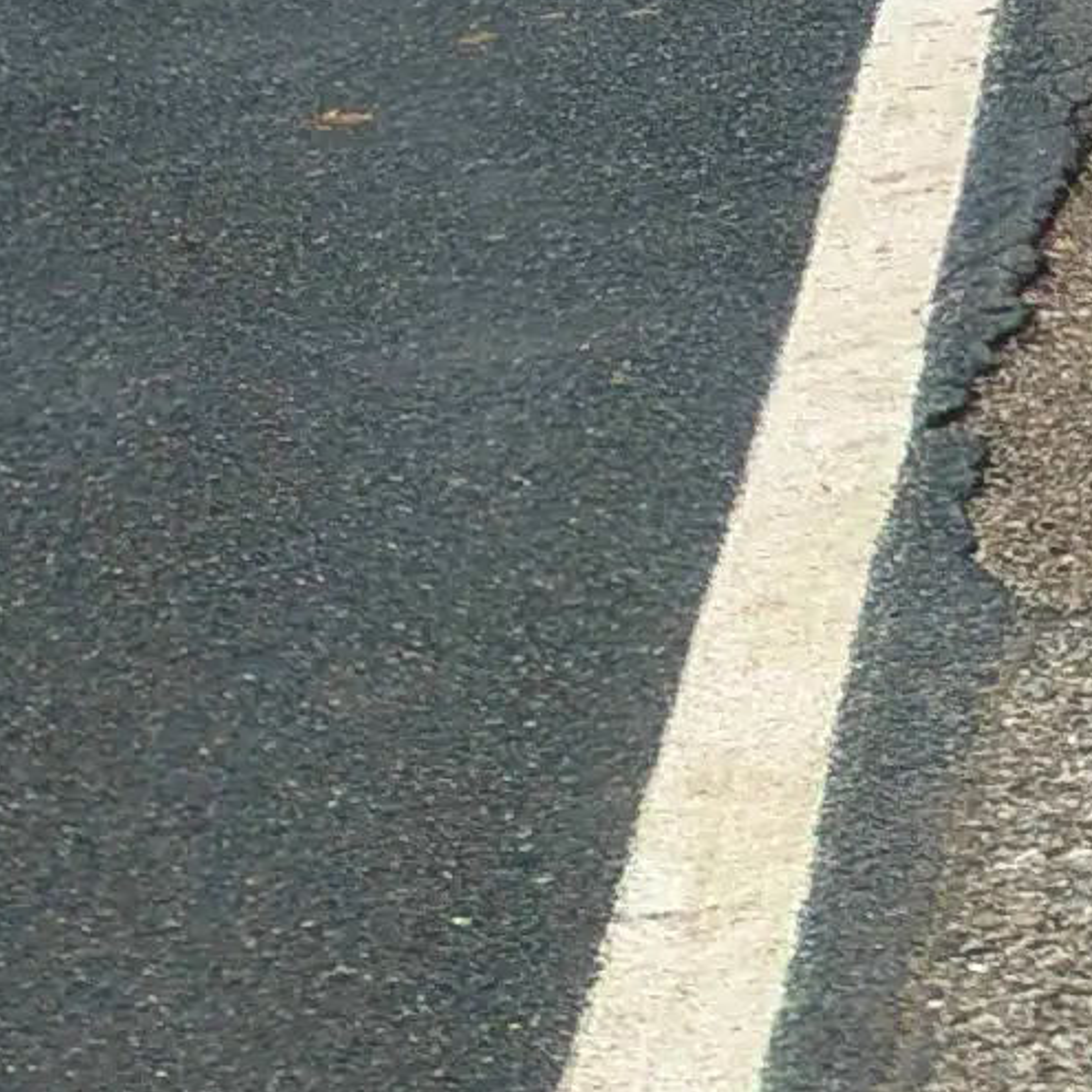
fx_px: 6246
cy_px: -2005
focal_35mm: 175
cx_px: 2994
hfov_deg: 8.7
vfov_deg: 8.6
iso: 56
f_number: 1.85
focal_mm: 6.81
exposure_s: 1/786
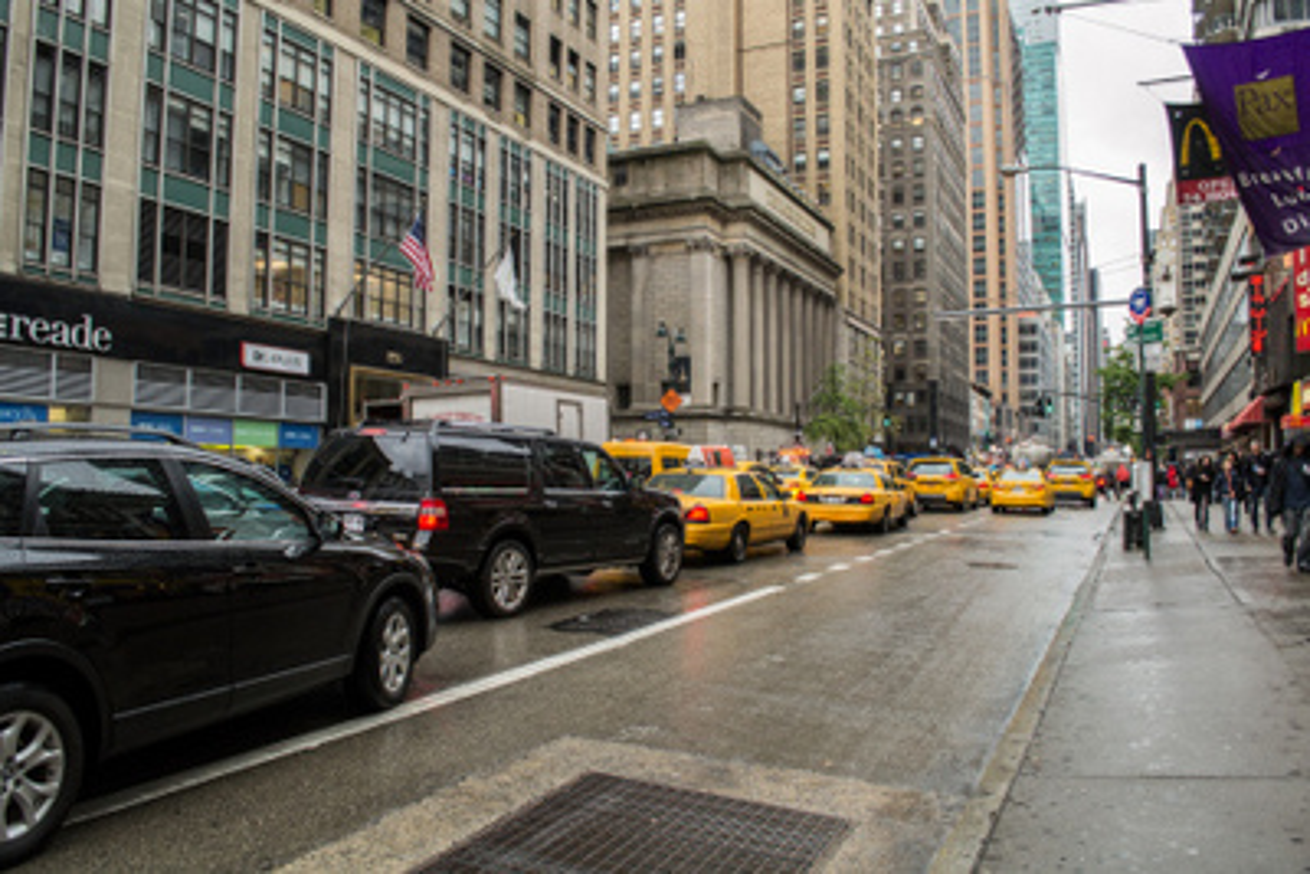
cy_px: 437
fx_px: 983
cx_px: 655
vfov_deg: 48.0
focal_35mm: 27
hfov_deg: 67.4
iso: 800
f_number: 6.3
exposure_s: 1/100
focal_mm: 18
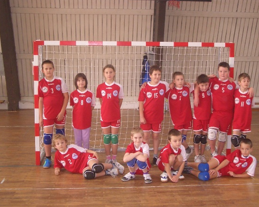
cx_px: 137
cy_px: 102
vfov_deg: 29.1
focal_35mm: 52
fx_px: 398
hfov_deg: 36.0
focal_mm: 8.2
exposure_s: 1/60
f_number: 3.1
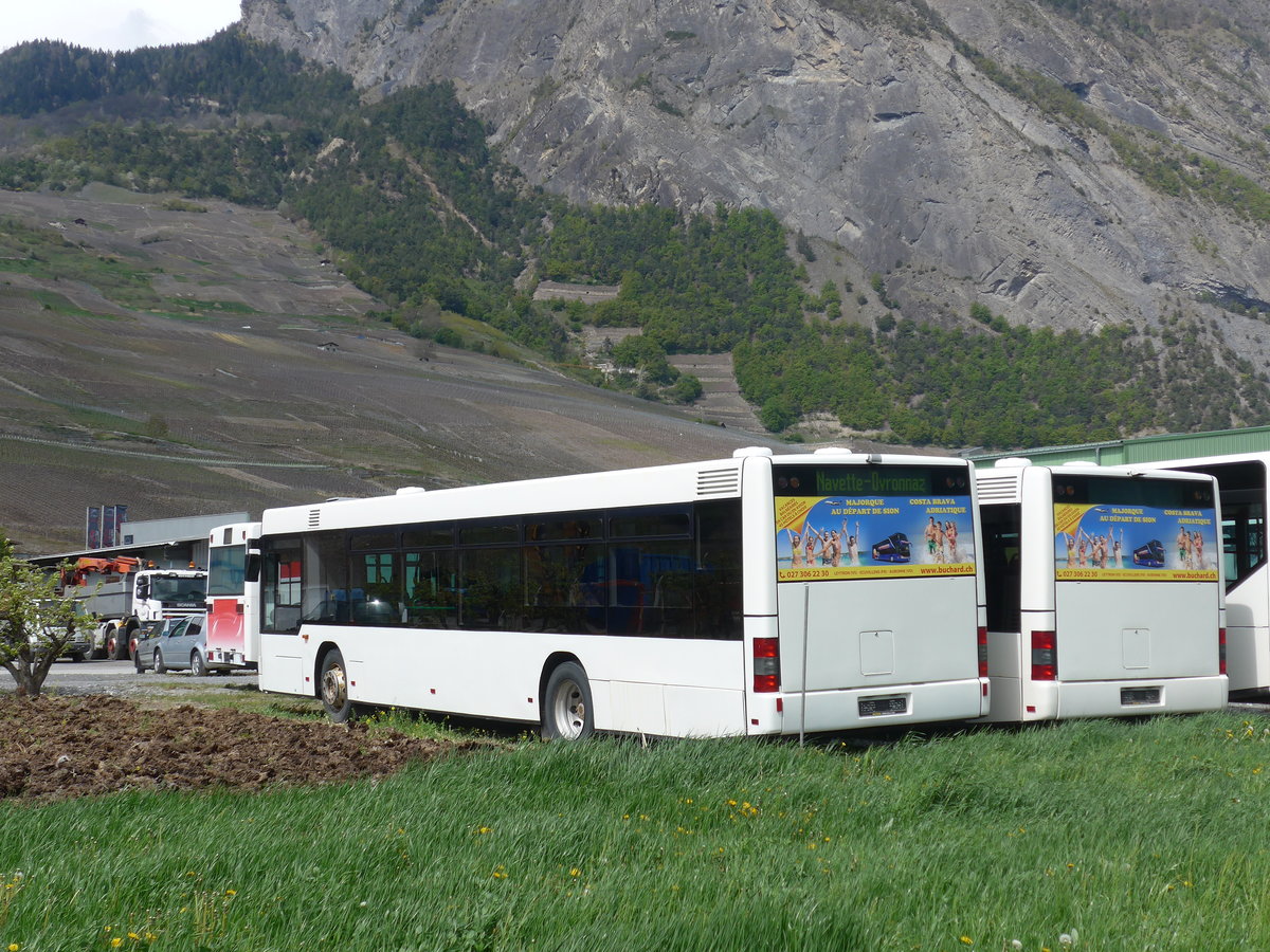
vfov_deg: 28.0
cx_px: 635
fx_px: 1908
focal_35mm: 52
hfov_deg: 36.8
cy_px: 476
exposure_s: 1/1600
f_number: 3.3
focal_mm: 10.7
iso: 80
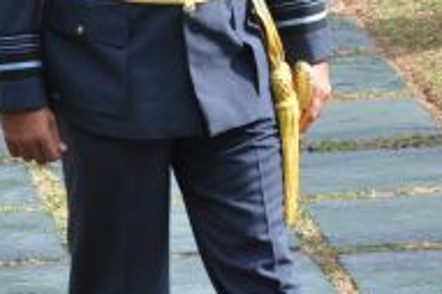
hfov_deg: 4.2
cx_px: -23
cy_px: -123
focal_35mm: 495
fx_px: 6067
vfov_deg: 2.8
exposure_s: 1/125
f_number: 13
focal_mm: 105
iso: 250
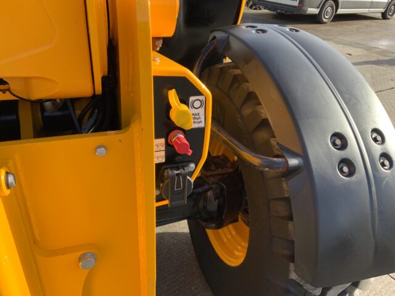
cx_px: 198
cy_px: 148
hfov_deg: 61.7
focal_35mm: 29
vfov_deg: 48.2
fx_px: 331
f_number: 1.8
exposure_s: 1/365
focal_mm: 3
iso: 16
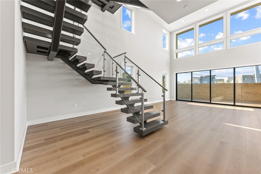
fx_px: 102
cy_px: 87
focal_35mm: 14
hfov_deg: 104.2
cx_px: 130
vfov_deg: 81.2
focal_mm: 14
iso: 250
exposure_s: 1/20
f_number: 6.3
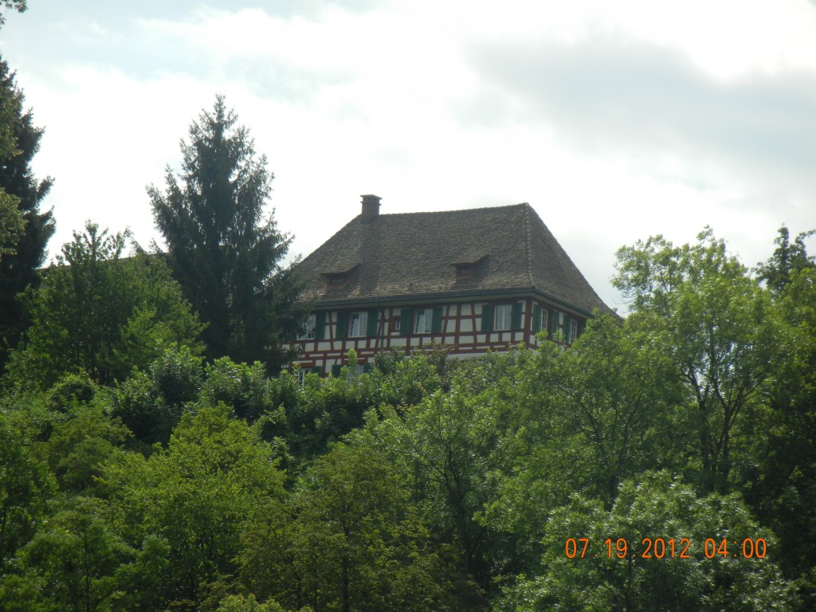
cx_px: 408
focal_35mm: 262
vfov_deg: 5.7
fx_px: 6176
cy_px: 306
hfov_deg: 7.6
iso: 160
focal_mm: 47.2
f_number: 10.2
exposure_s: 1/253
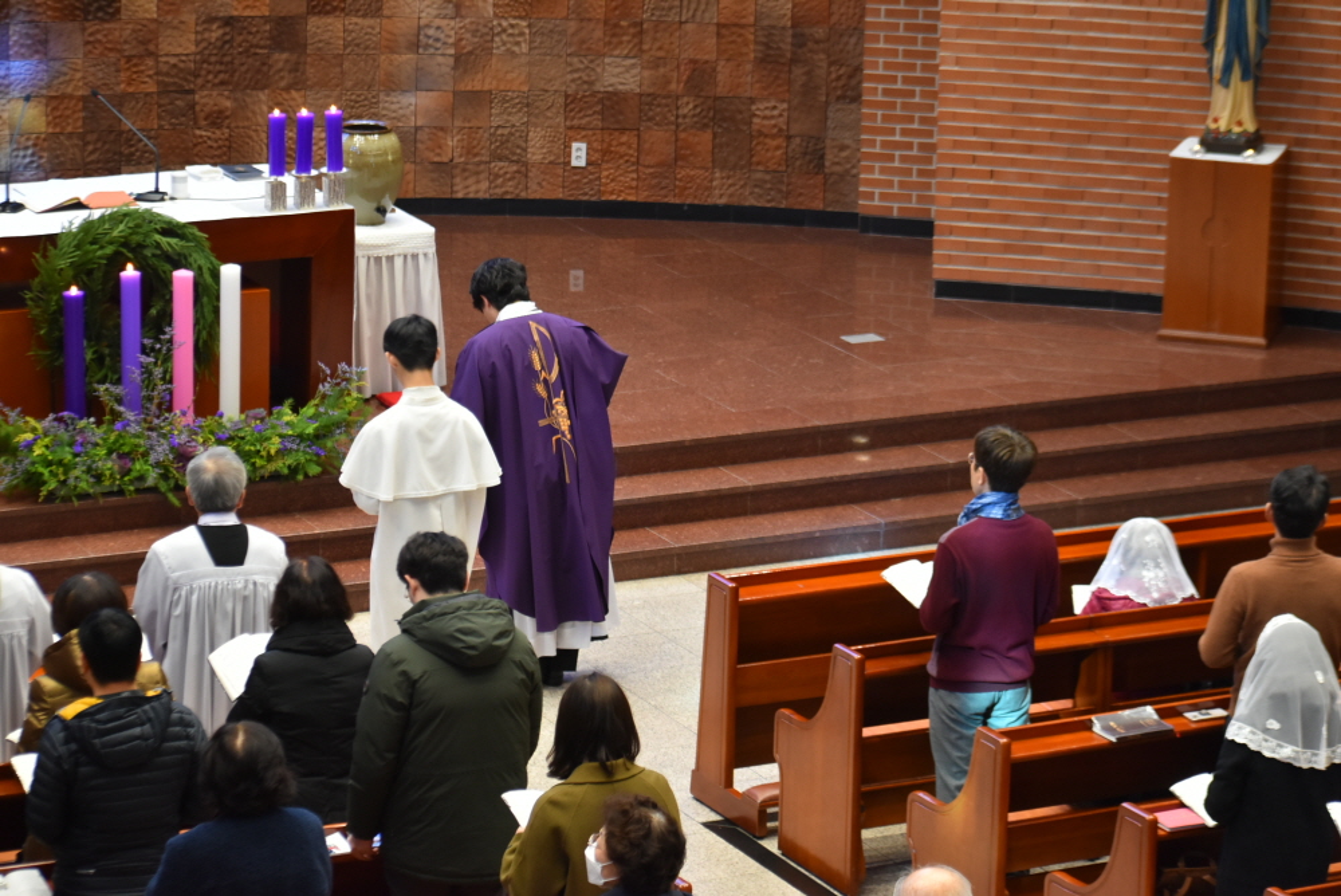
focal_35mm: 123
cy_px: 448
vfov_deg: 11.2
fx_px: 4584
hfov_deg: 16.6
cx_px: 670
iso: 900
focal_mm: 82
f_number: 4.8
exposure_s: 1/60
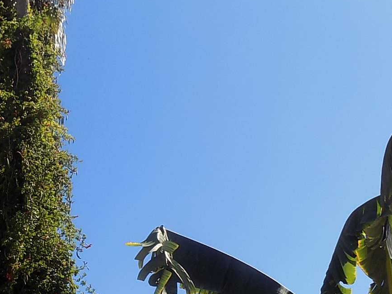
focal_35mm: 60
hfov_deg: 31.1
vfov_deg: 23.7
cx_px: 62
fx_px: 679
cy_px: 270
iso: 80
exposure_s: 1/800
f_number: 3.1
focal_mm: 4
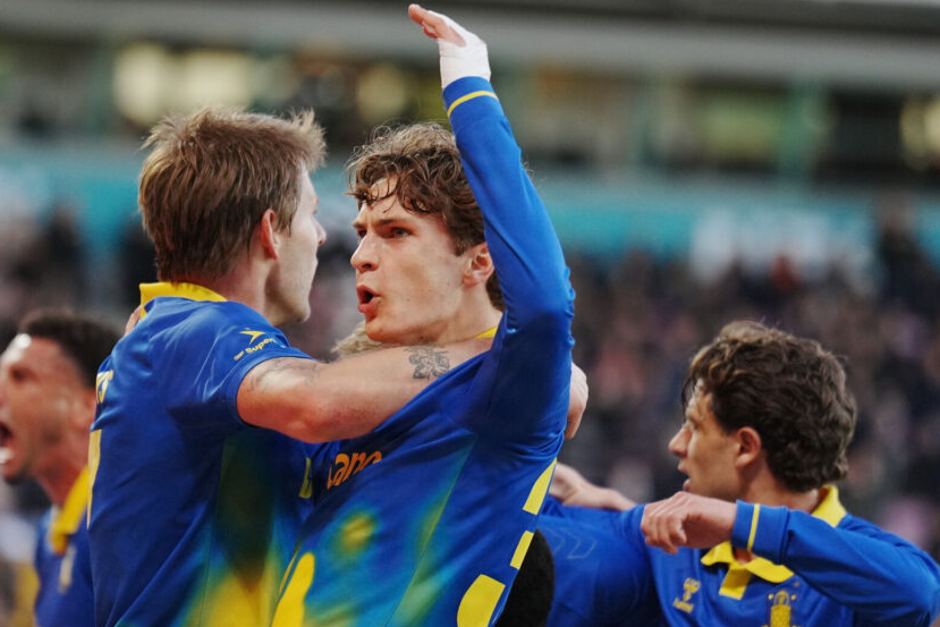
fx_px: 6450
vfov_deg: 5.6
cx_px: 401
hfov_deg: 8.3
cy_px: 366
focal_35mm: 247
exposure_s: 1/1000
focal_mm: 200
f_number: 2.8
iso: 1000
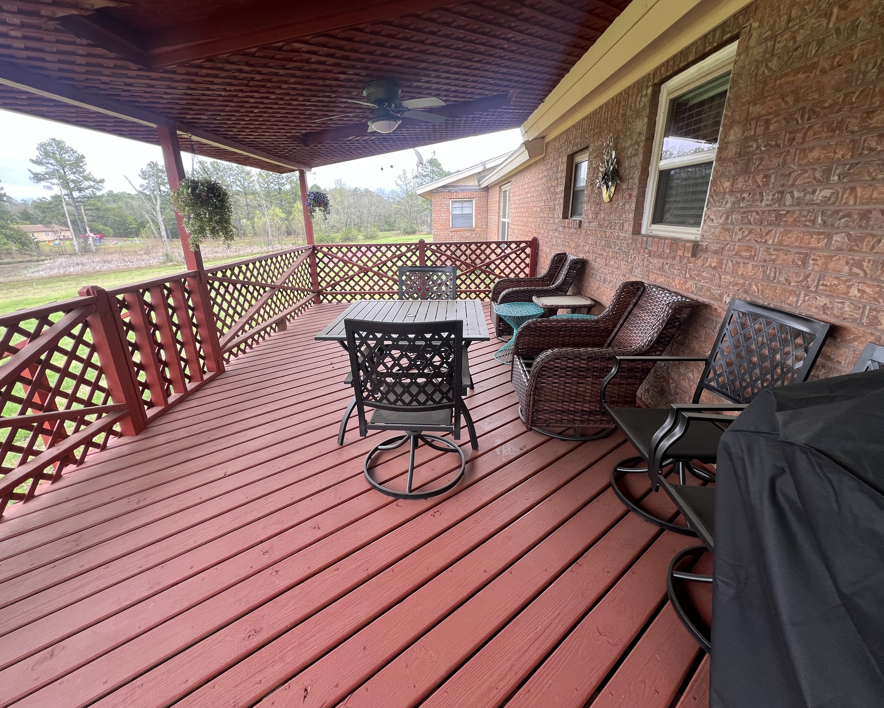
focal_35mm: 14
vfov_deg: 88.0
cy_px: 350
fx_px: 366
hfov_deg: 100.7
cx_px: 433
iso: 50
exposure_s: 1/99
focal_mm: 1.57
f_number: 1.8
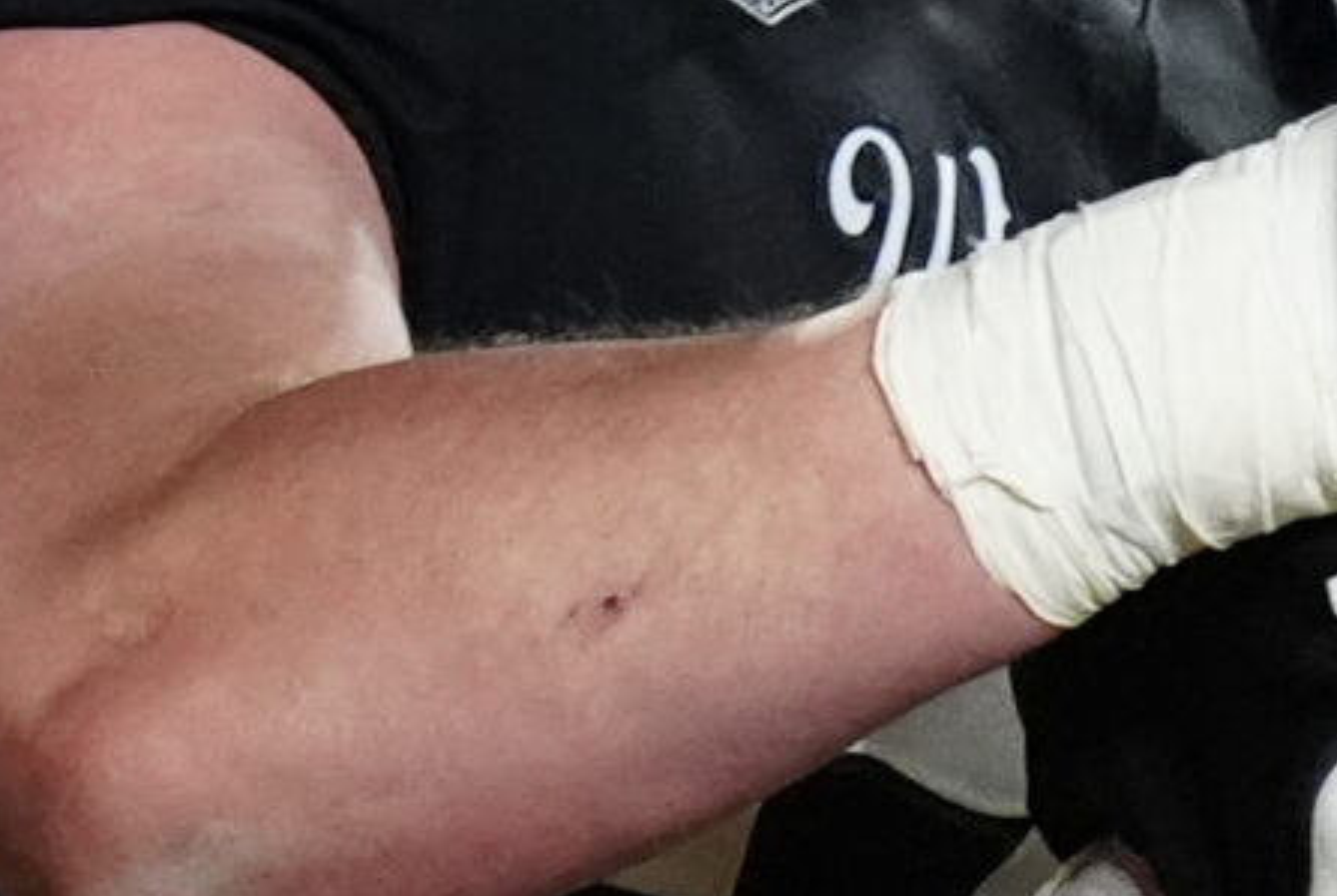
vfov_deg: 0.4
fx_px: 128006
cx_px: 2512
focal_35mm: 3441
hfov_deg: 0.6
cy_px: 470
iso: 4000
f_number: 2.8
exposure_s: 1/1250
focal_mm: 400
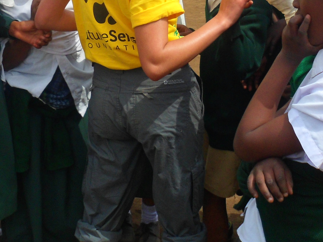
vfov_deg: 22.0
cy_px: -41
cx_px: 150
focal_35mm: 62
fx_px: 579
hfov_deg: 31.2
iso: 80
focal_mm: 4.9
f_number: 9.4
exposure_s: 1/125
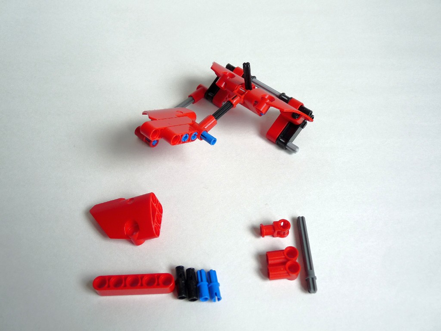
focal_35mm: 31
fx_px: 395
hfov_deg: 58.4
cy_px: 166
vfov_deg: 45.4
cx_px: 220
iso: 100
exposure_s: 1/50
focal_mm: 5.5
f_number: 3
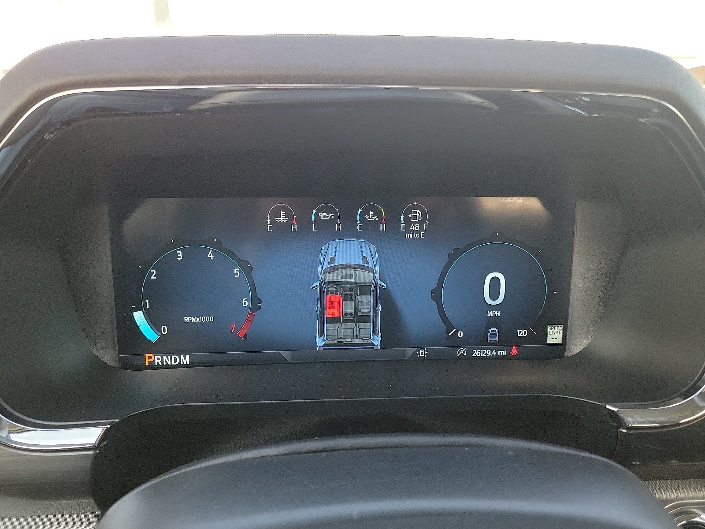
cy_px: 264
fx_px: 530
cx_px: 352
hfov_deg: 67.3
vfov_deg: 53.1
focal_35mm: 26
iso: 52
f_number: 1.8
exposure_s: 1/59.2
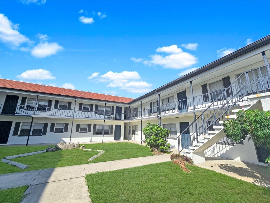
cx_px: 135
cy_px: 102
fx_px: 101
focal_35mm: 13
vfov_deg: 89.9
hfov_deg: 106.2
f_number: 2.2
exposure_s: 1/2417
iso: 50
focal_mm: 2.2
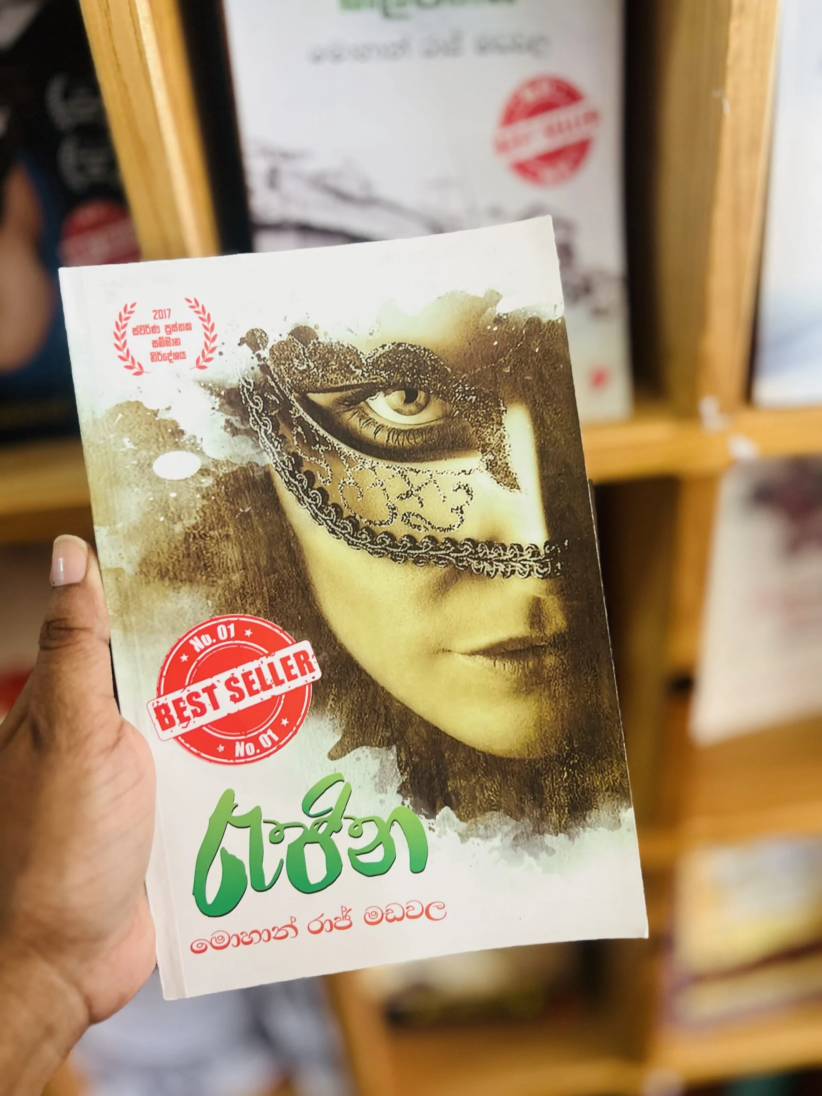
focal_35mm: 26
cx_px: 411
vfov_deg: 67.3
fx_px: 823
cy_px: 548
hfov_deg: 53.1
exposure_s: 1/60
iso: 200
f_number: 1.5
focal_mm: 5.7
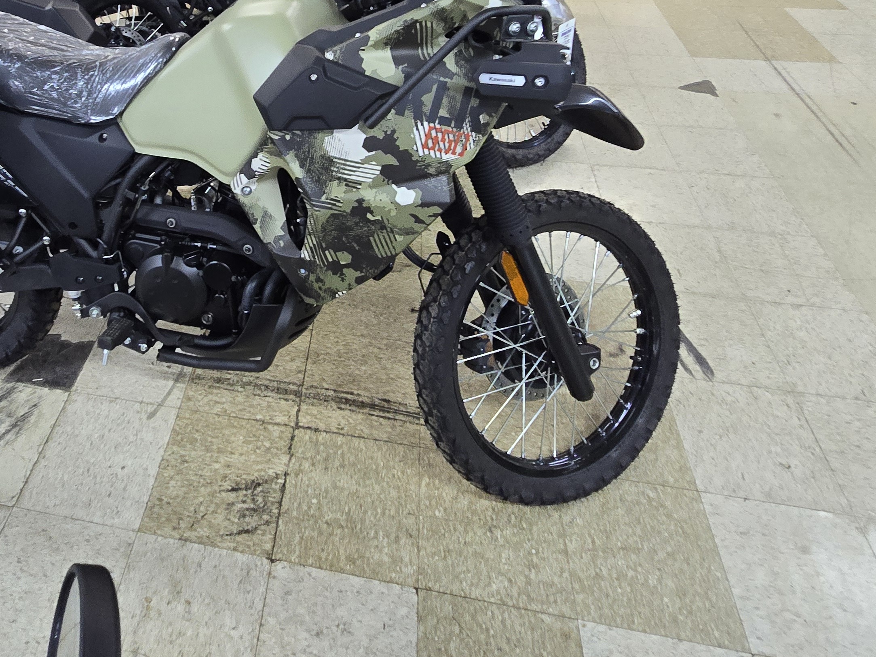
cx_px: 259
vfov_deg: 53.4
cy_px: 140
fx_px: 607
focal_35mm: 24
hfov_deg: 68.5
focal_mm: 2.2
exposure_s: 1/60
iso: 320
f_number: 2.2
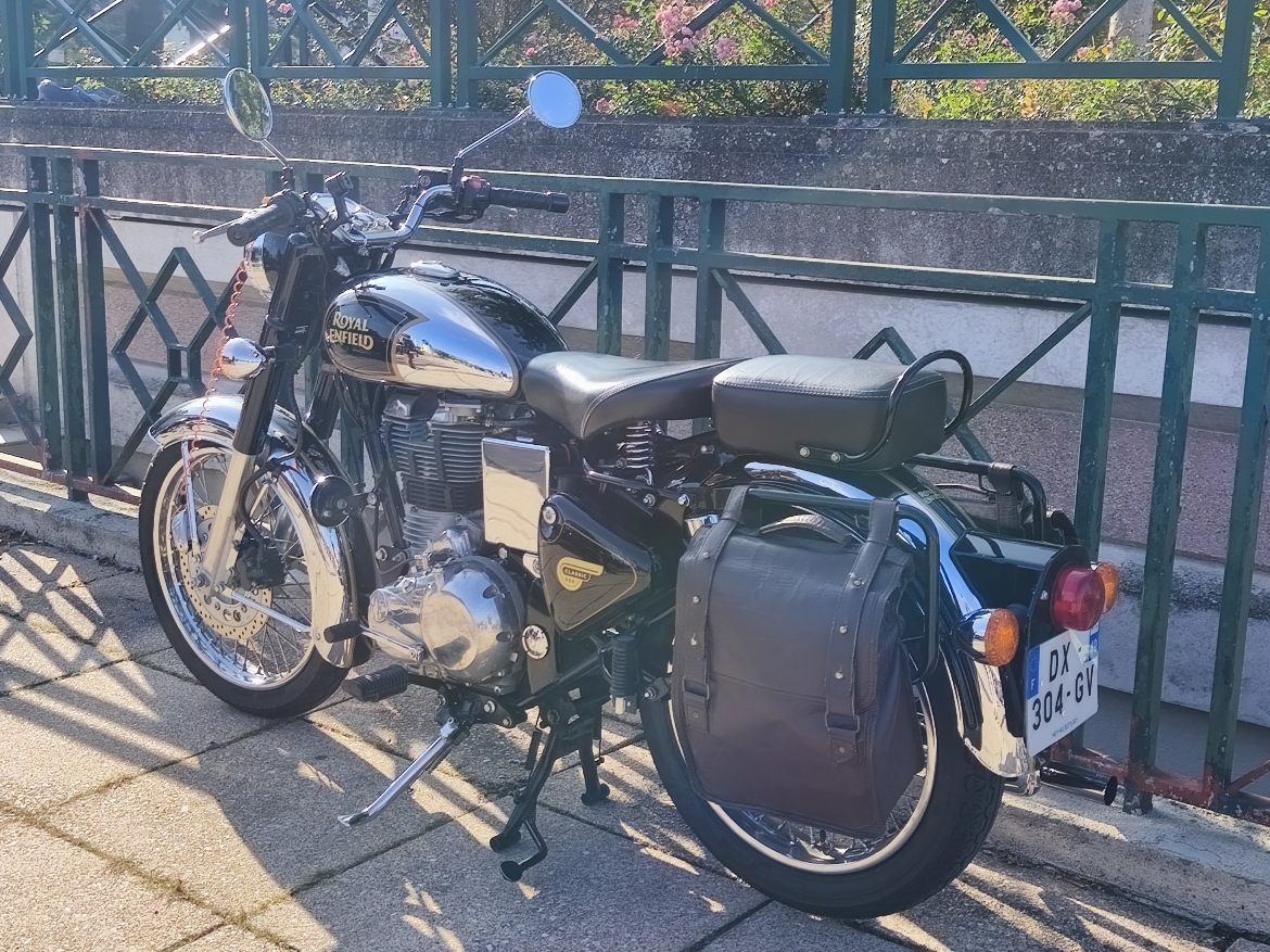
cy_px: 476
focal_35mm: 30
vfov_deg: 46.8
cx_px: 635
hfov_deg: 60.0
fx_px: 1100
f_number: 1.65
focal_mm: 6.18
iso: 50
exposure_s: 1/797
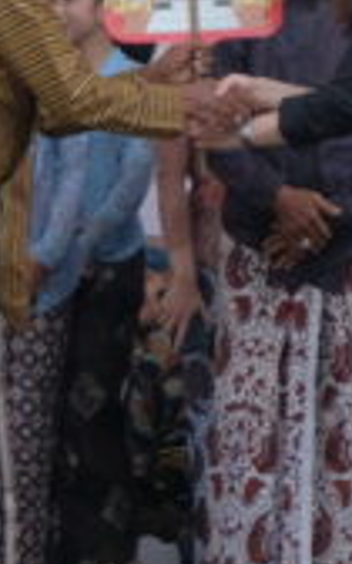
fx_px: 3423
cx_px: 201
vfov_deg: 9.2
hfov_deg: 5.9
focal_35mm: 223
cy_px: -203
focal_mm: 24
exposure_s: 1/500
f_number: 4.5
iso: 250
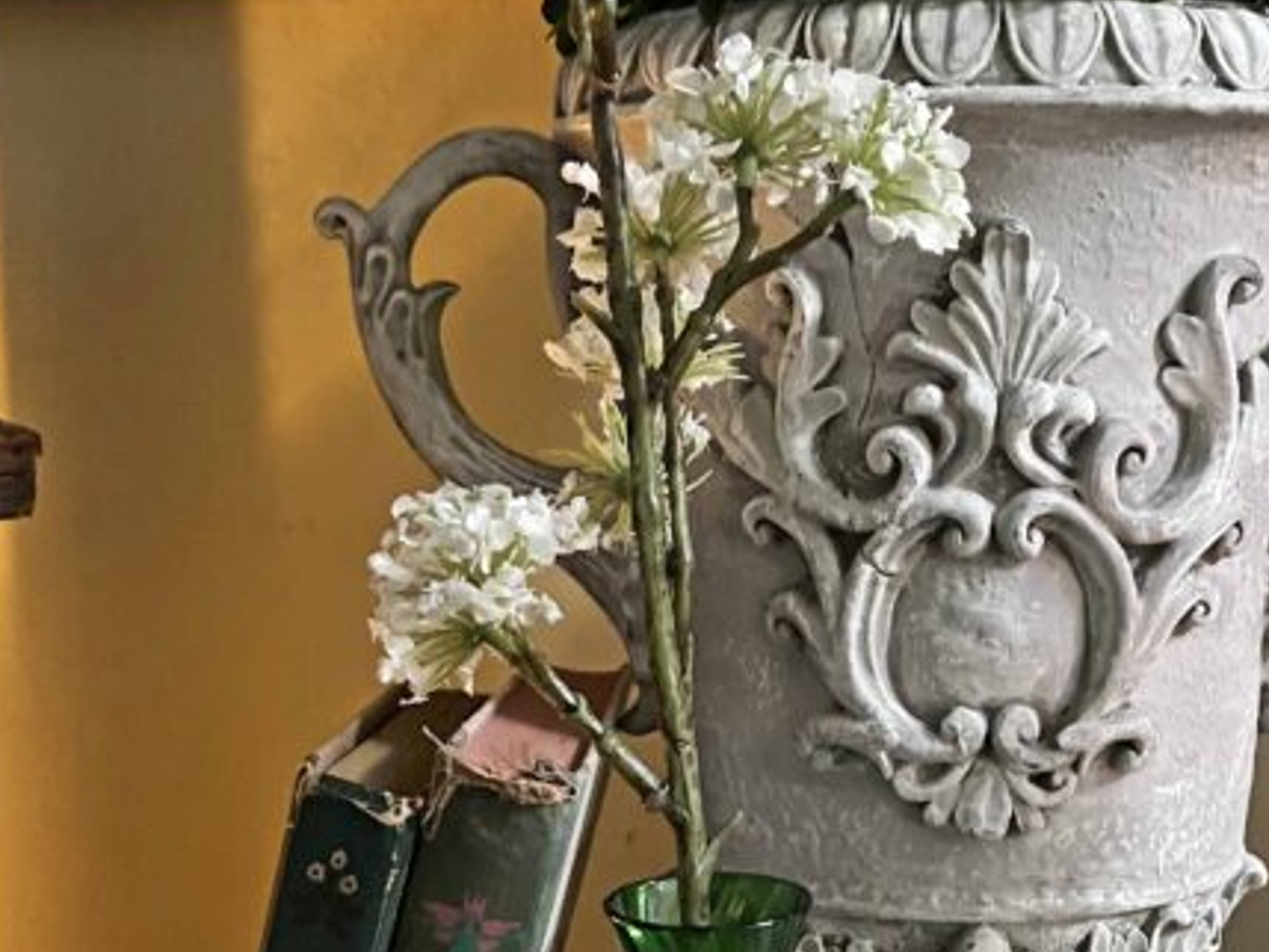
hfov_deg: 31.0
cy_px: 781
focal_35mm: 62
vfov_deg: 23.3
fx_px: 2274
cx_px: 816
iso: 640
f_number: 1.5
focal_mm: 5.7
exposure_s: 1/30
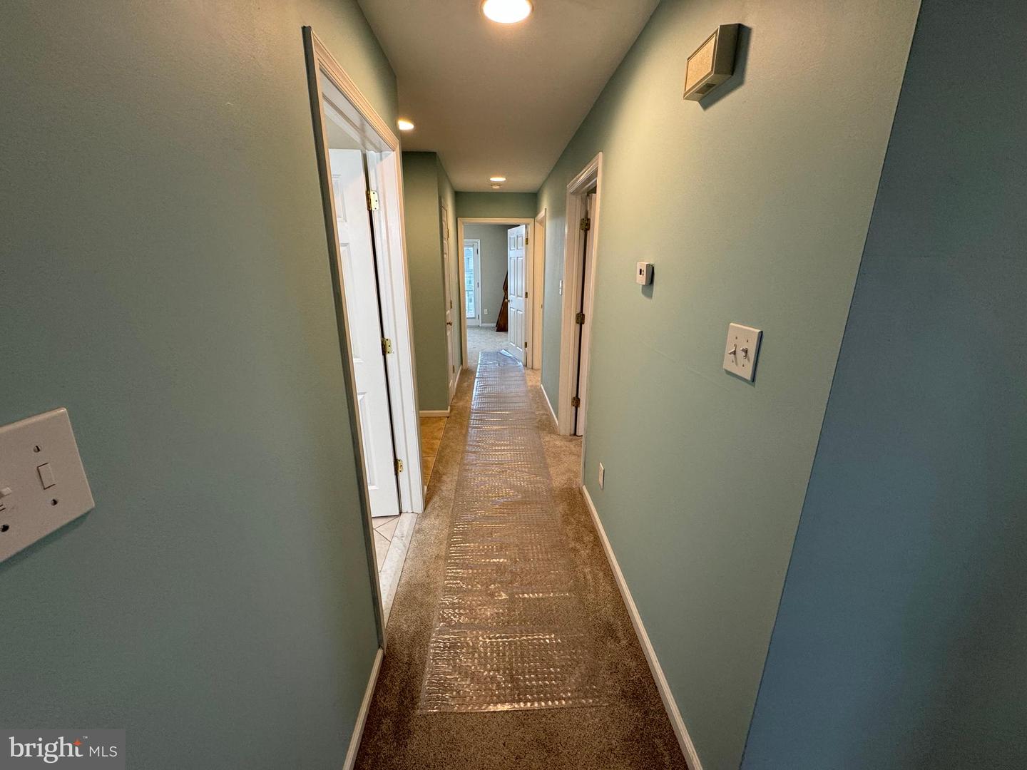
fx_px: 415
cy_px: 385
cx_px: 514
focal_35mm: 14
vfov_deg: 85.7
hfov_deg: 102.1
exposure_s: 1/60
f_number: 2.2
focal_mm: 2.22
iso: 200
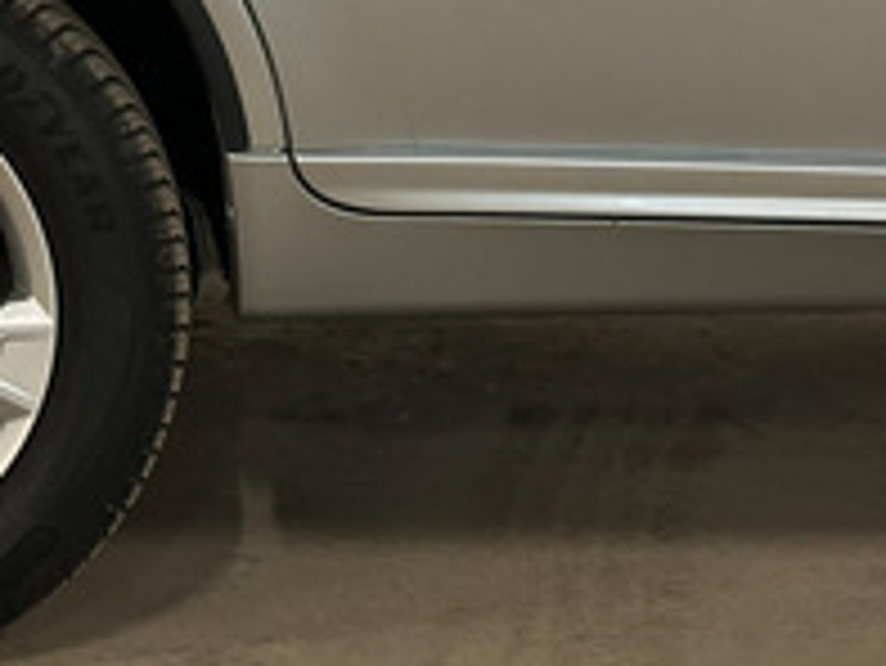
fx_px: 3739
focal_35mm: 146
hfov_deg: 13.4
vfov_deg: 9.9
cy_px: -261
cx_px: 36
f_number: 1.8
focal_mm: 6.86
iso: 160
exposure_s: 1/50
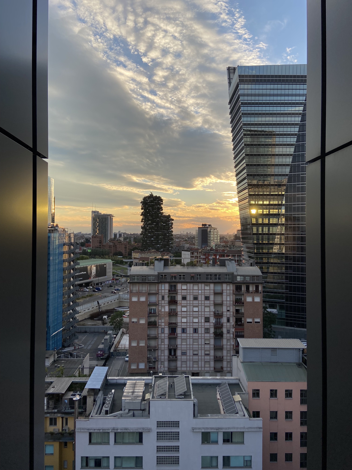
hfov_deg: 53.1
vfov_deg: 67.3
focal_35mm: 26
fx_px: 353
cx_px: 176
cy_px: 235
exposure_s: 1/719
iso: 32
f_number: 1.8
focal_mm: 4.25
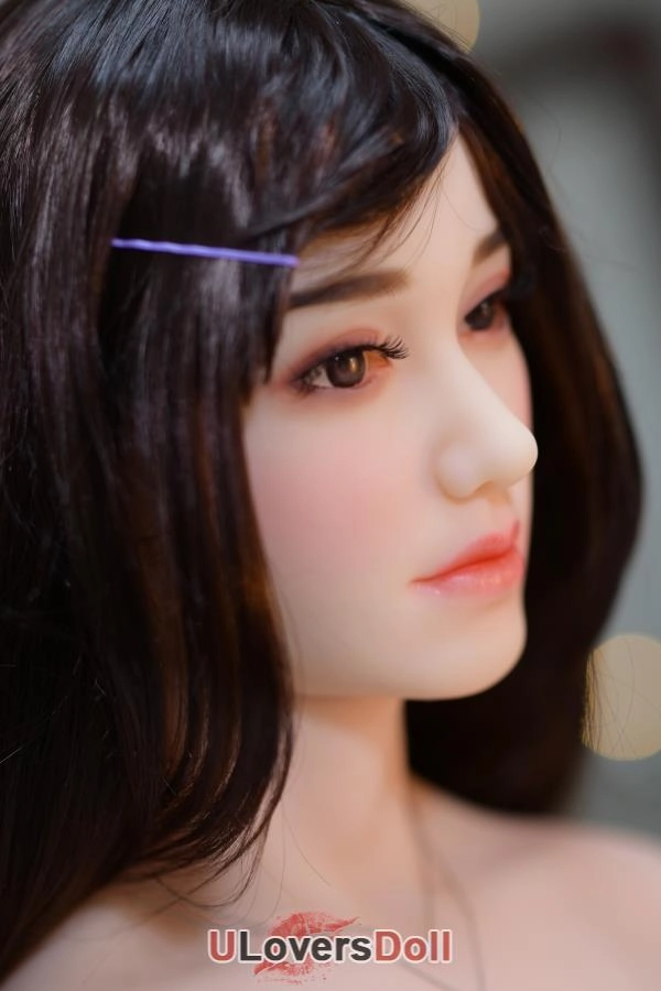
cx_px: 330
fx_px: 2341
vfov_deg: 23.9
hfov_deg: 16.1
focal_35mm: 85
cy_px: 496
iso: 100
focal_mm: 85
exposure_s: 1/125
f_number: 1.8
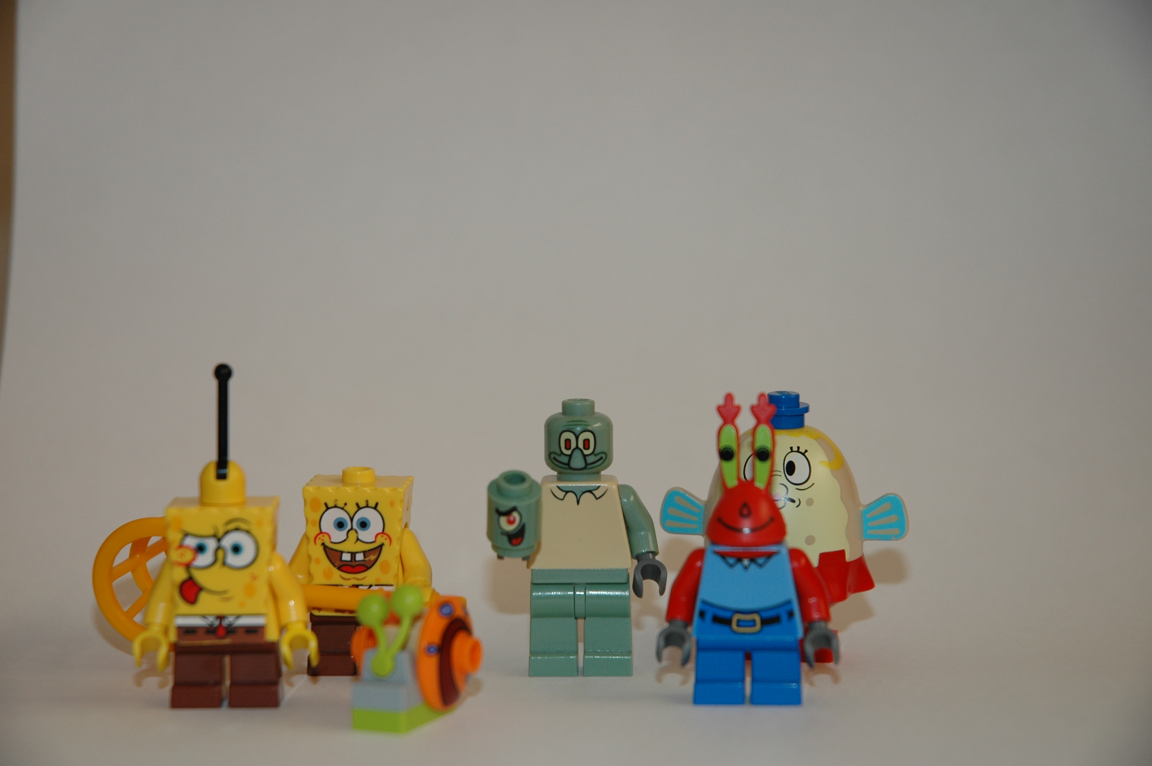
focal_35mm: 105
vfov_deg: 13.0
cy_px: 383
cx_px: 576
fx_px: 3357
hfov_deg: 19.5
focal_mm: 70
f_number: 4.5
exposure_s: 1/160
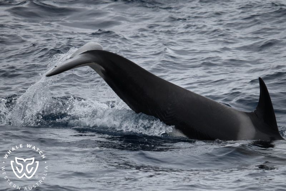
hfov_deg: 3.4
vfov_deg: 2.3
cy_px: 96
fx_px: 4765
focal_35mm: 600
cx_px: 143
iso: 1800
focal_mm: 600
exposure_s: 1/8000
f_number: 6.3
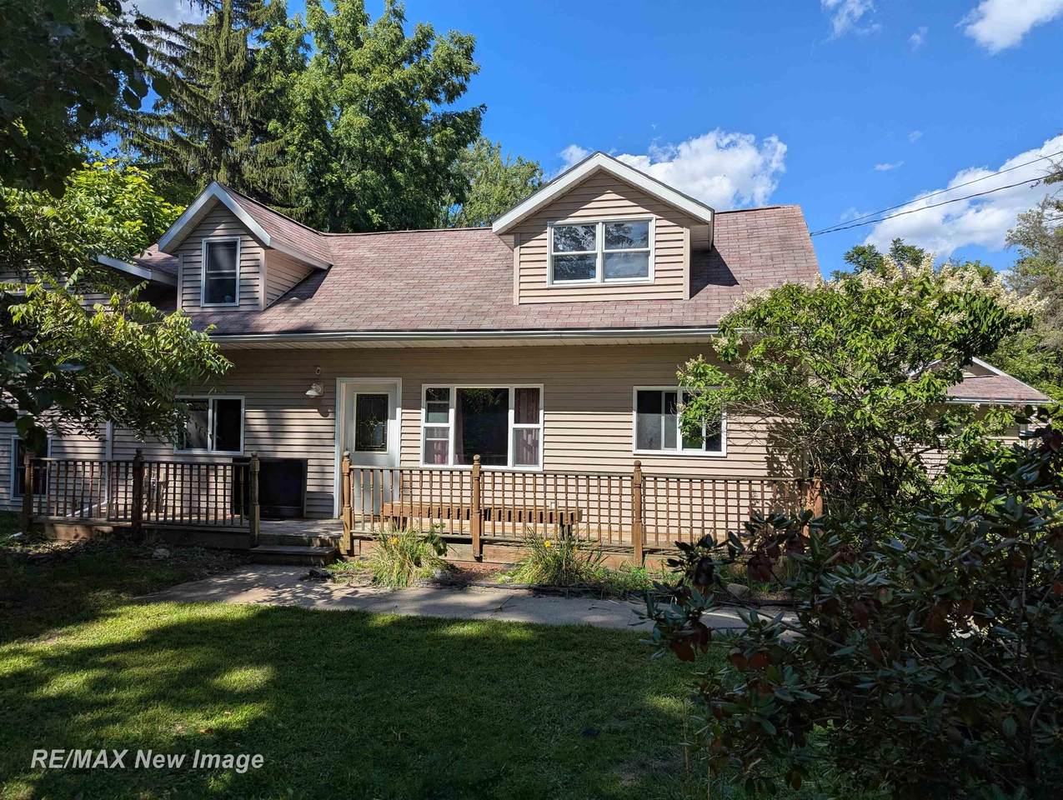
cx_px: 532
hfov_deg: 71.5
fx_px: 738
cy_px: 400
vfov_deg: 56.9
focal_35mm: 24
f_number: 1.85
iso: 45
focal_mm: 6.81
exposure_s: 1/2058
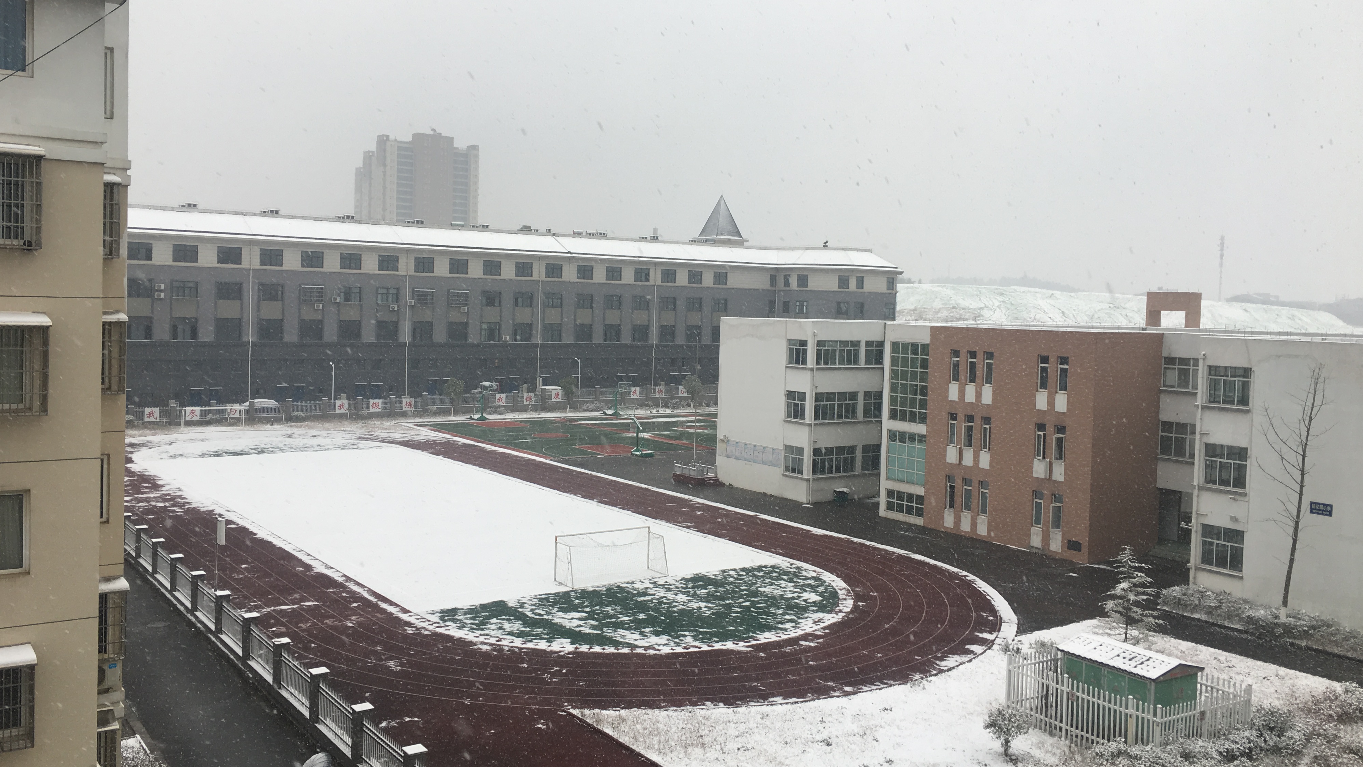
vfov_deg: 36.6
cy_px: 341
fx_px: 1156
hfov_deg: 61.0
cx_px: 673
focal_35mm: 32
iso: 25
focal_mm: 4.15
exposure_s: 1/221
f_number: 2.2
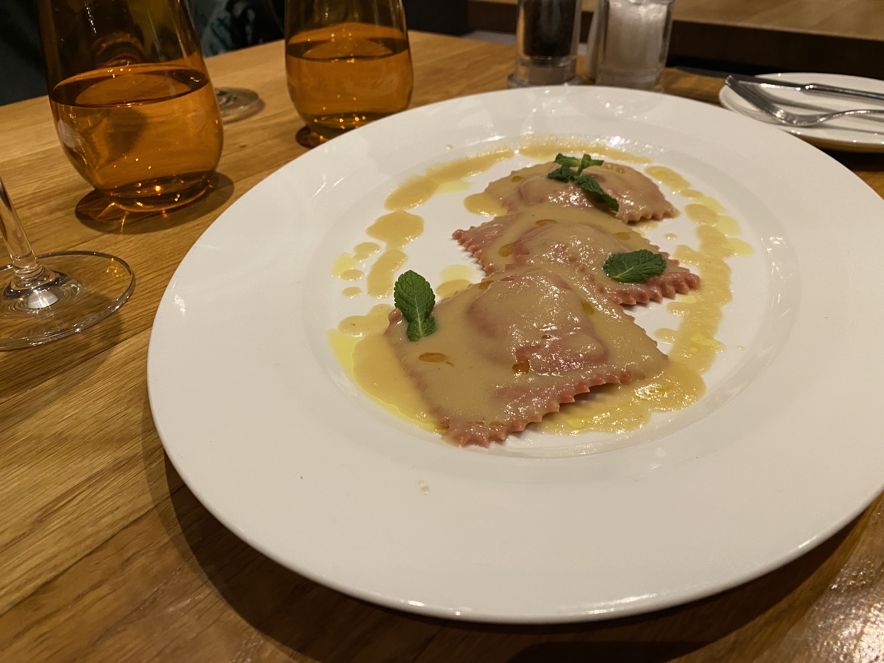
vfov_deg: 53.1
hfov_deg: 67.3
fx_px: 664
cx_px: 442
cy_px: 332
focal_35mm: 26
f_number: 1.8
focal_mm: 4.25
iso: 250
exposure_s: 1/50
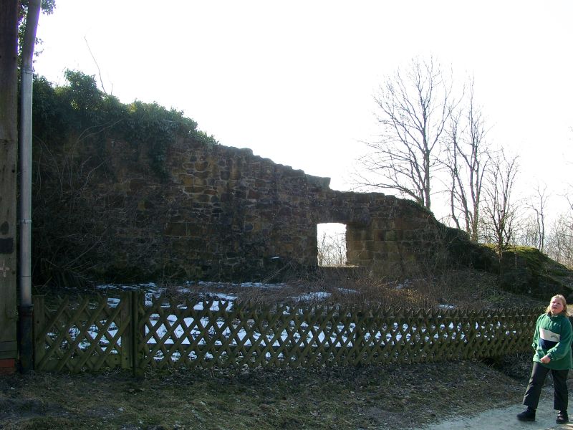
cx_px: 286
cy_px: 215
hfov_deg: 52.6
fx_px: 579
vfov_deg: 40.7
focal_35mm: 35
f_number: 4
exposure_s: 1/320
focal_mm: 7.39
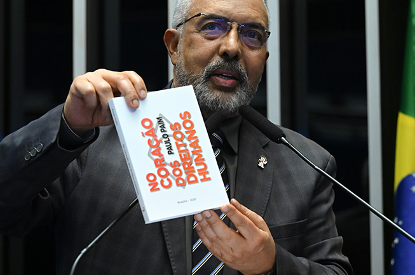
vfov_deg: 8.7
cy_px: 110
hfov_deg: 13.0
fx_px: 1818
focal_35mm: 158
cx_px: 168
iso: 5000
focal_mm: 120
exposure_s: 1/125
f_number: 5
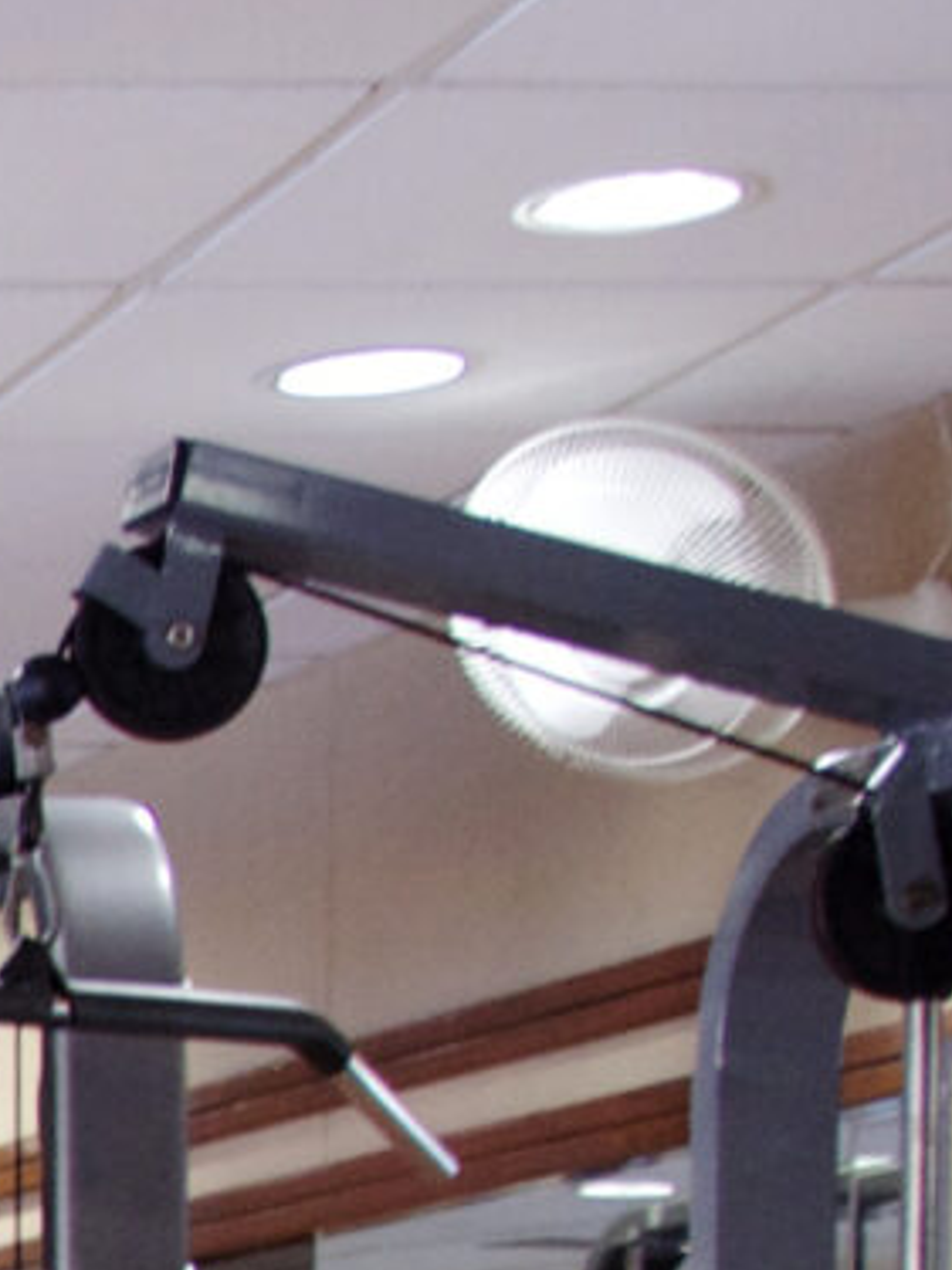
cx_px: -2111
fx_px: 6494
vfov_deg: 10.5
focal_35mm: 177
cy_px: 2344
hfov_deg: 7.2
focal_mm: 18
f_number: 3.5
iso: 800
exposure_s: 1/13
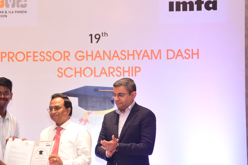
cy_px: 115
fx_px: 964
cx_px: 54
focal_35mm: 140
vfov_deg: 9.8
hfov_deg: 14.6
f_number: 5.6
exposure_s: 1/125
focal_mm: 58
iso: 1600
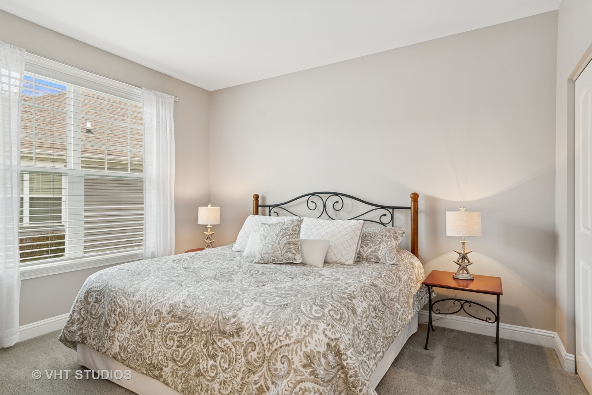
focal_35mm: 18
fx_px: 296
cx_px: 296
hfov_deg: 90.0
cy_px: 198
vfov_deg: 67.4
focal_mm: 12
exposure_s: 1/6
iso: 200
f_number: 8
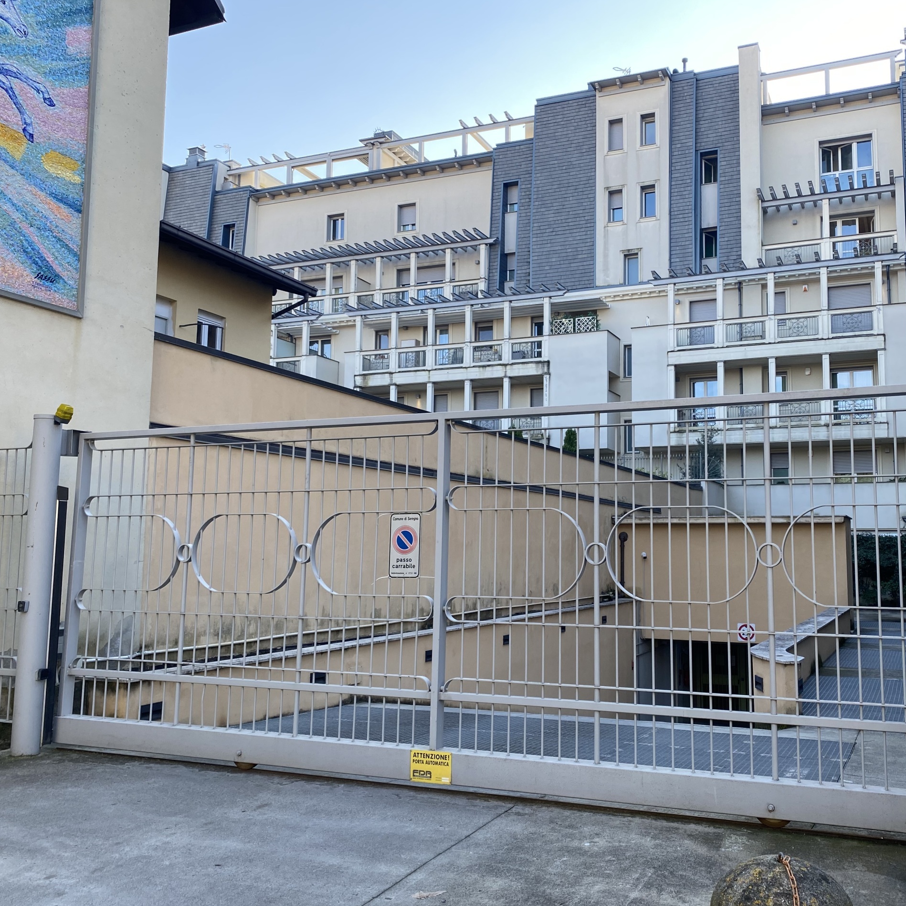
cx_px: 558
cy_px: 457
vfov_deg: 52.5
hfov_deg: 52.1
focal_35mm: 31
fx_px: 918
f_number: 1.8
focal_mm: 4.25
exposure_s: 1/404
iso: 32
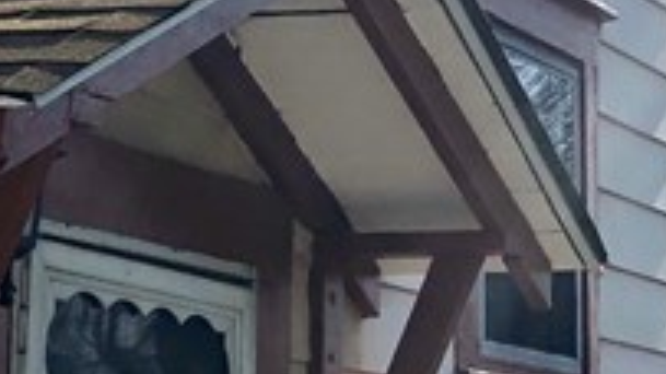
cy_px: 197
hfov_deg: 13.8
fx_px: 2719
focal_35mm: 154
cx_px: 597
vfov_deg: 7.9
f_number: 1.8
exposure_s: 1/2288
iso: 20
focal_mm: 4
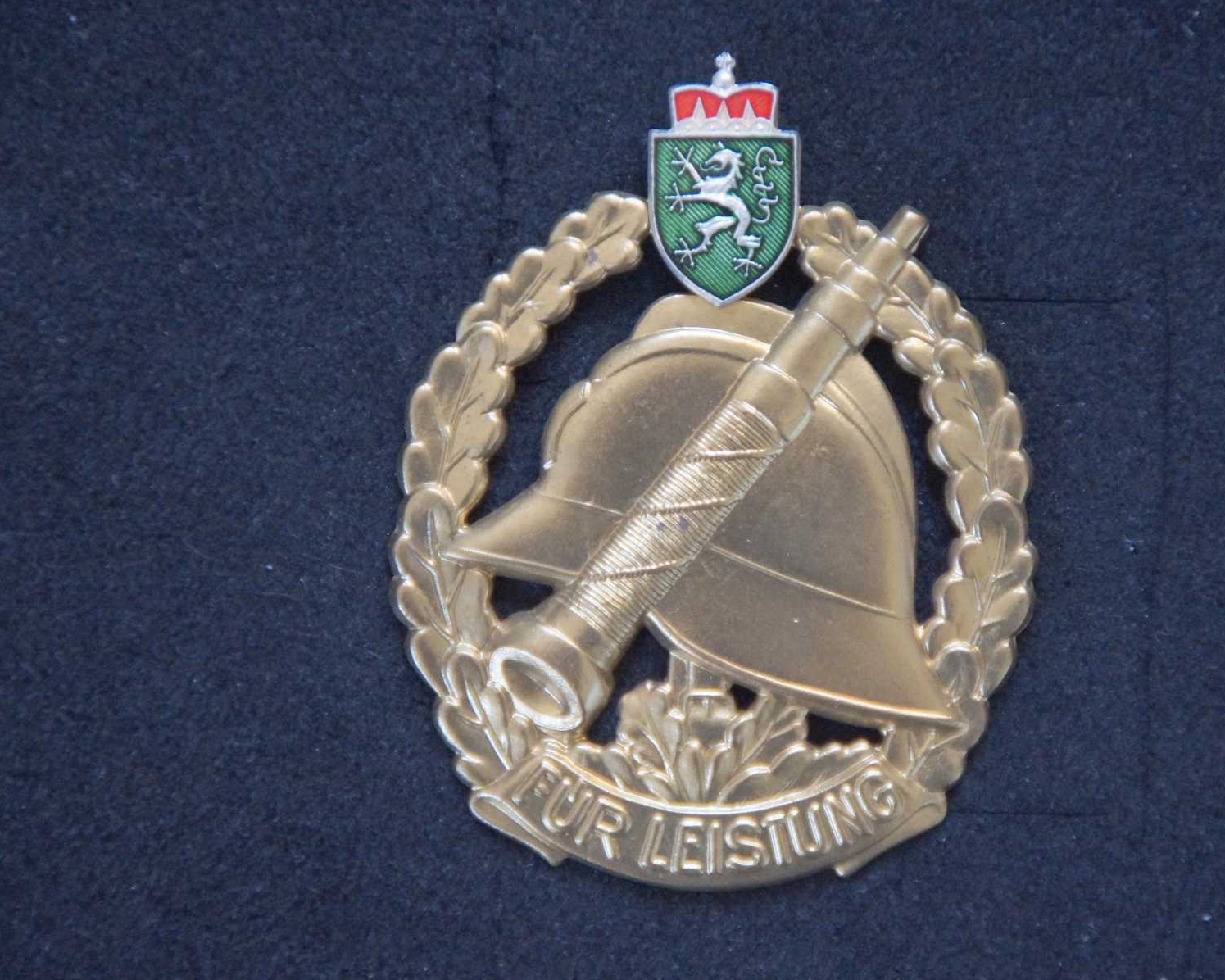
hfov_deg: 5.7
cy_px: 490
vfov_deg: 4.6
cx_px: 723
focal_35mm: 339
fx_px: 12291
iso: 1600
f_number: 6.3
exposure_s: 1/50
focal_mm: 200
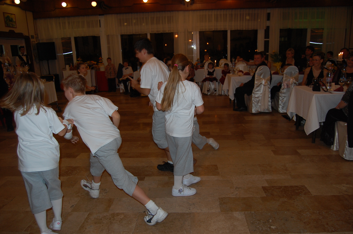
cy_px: 117
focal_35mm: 27
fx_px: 264
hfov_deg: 67.5
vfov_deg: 47.8
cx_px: 176
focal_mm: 18
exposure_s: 1/60
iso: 400
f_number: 3.5
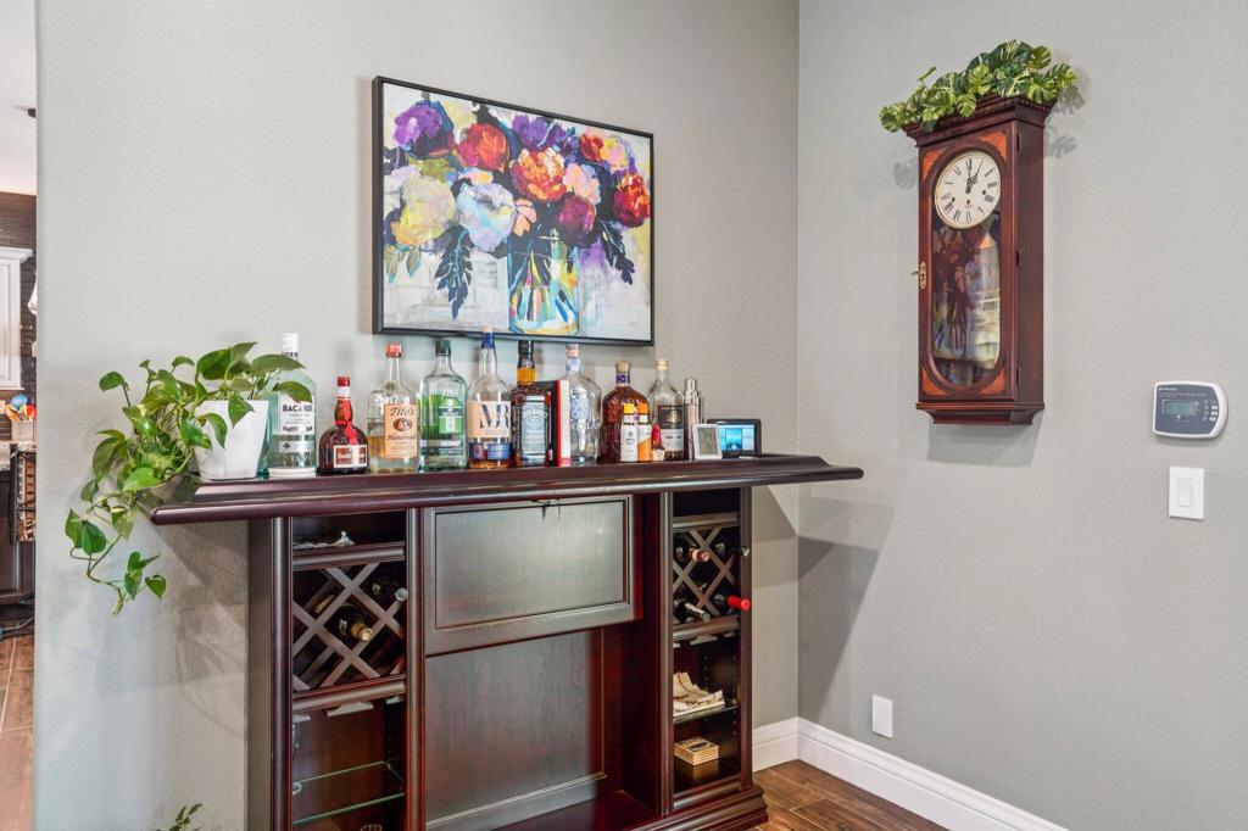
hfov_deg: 73.8
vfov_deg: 53.1
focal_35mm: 24
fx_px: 832
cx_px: 624
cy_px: 416
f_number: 7.1
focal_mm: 24
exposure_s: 1/4
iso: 400
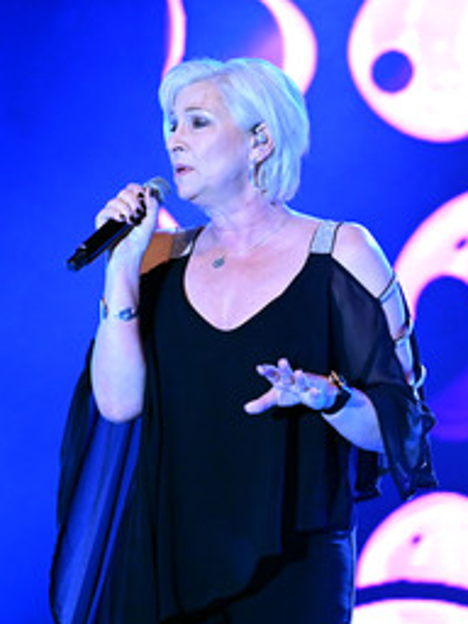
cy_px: 324
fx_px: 6093
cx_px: 211
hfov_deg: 4.4
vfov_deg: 5.9
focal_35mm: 338
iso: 2000
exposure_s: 1/200
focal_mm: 200
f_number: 3.2
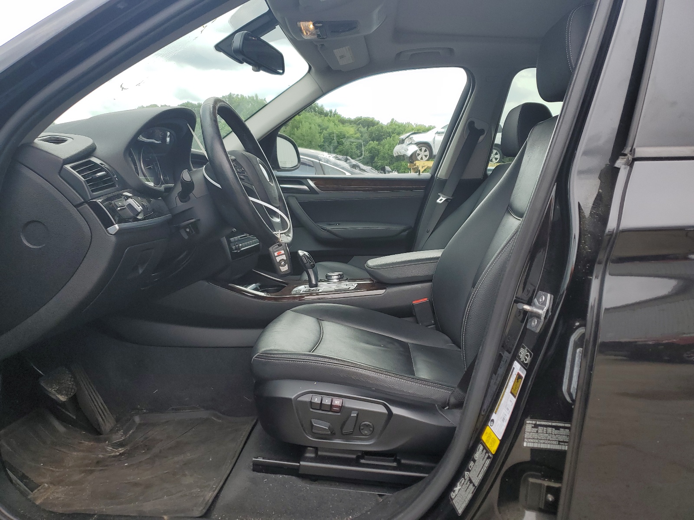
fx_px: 521
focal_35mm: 26
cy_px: 260
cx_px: 347
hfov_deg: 67.3
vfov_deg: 53.1
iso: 50
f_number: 1.5
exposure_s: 1/833
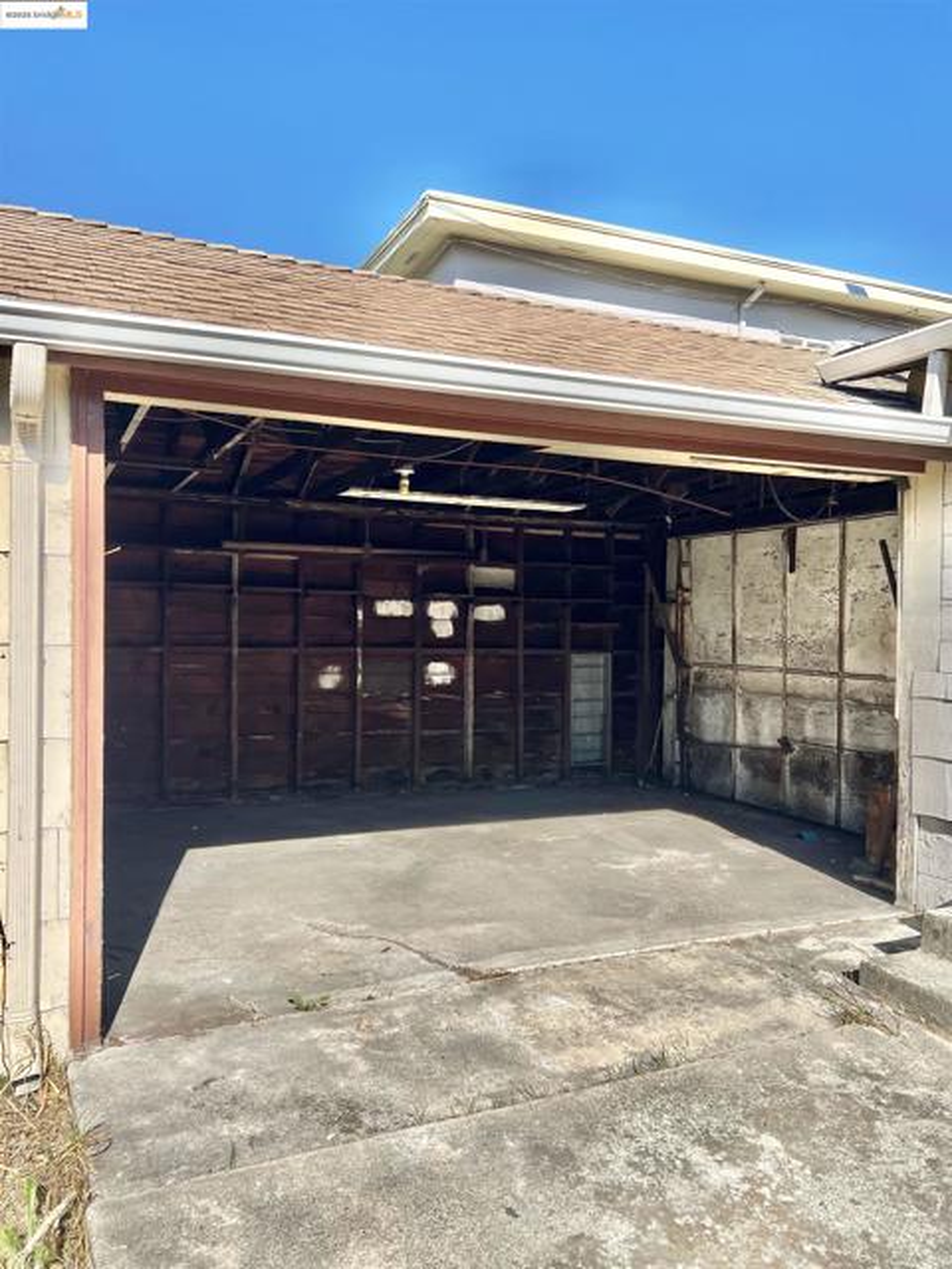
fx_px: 953
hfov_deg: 53.1
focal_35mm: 26
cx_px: 476
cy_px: 634
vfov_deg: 67.3
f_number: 1.5
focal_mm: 5.7
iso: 50
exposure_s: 1/3704
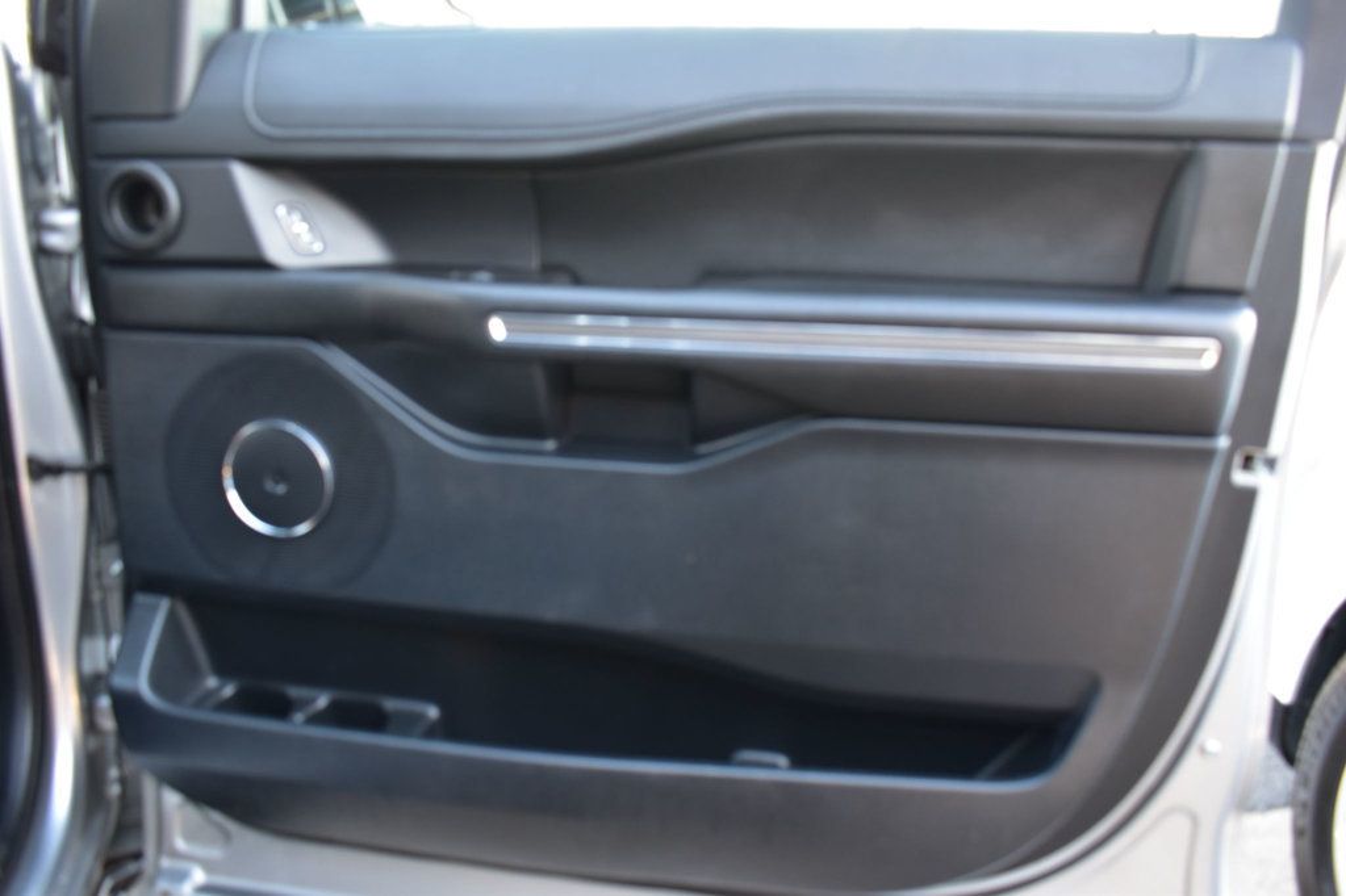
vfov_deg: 43.6
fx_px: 1121
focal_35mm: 30
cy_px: 448
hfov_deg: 61.9
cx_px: 673
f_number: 6.3
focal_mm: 20
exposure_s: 1/15
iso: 450
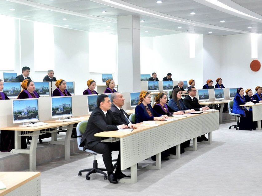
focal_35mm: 87
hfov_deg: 22.5
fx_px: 658
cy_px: 77
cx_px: 137
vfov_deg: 17.0
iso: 1250
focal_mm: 42
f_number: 8
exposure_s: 1/80
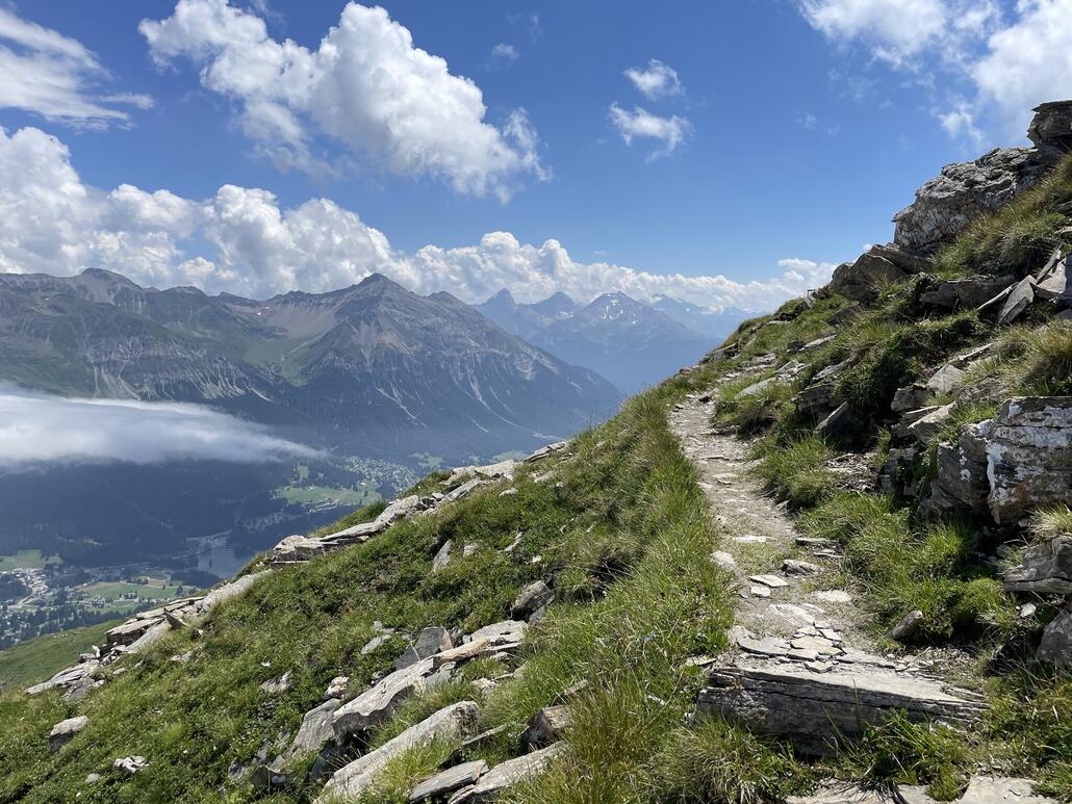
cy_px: 402
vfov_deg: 53.1
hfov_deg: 67.3
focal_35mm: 26
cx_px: 536
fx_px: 805
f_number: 1.6
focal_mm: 4.2
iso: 32
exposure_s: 1/5556
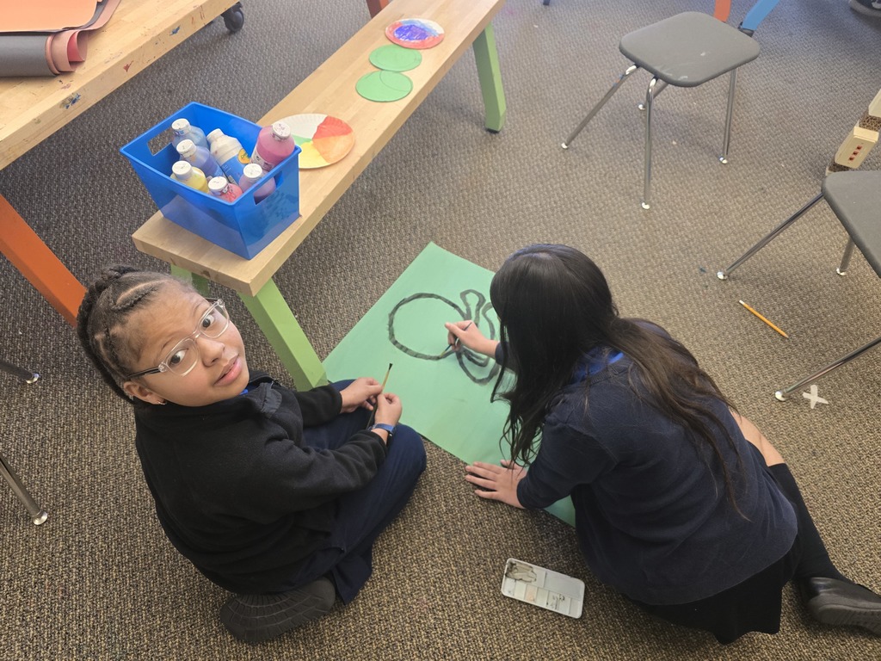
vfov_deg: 58.9
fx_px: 585
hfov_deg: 73.9
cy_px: 330
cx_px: 440
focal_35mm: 23
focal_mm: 6.3
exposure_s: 1/120
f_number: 1.7
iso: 400
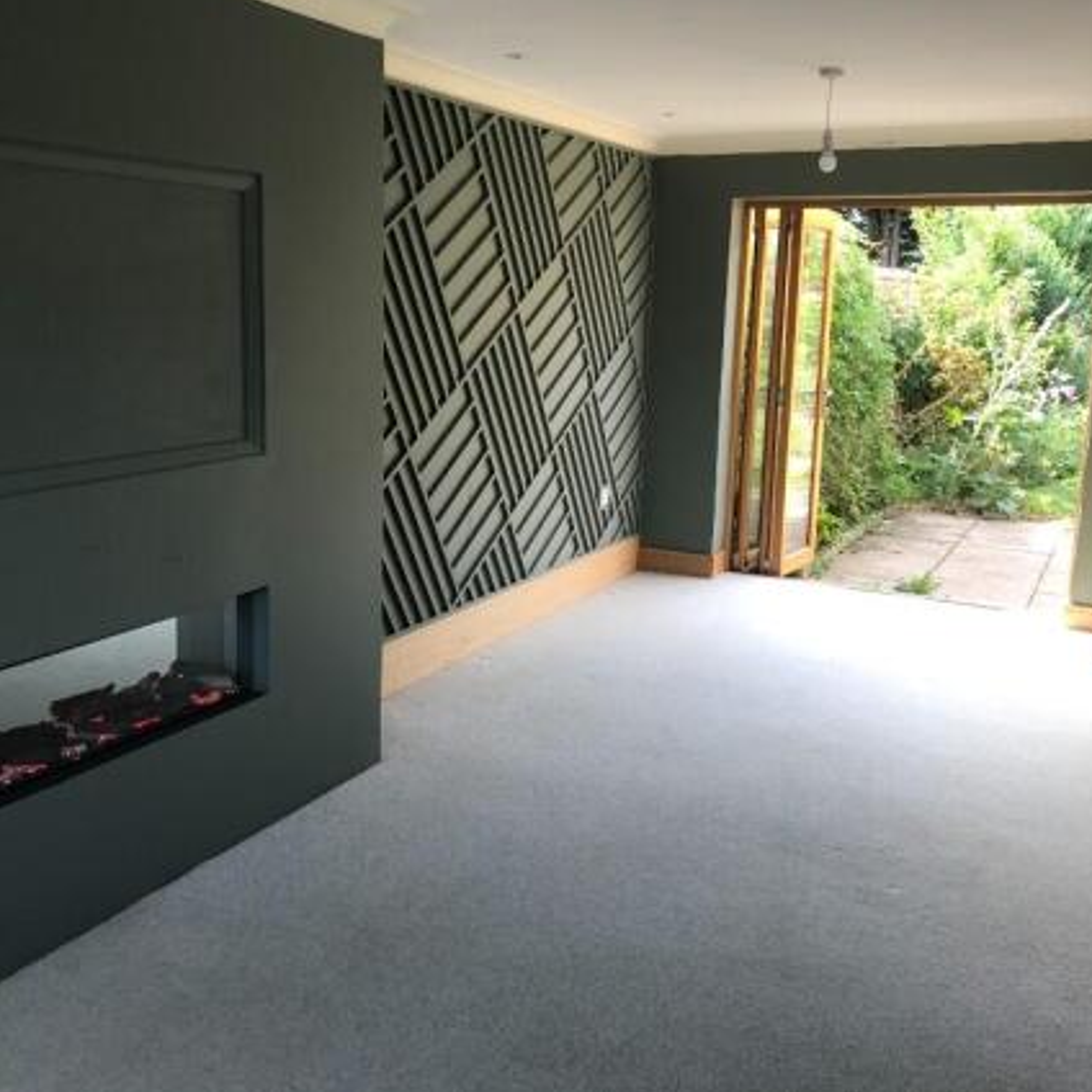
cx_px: 501
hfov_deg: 48.4
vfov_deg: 48.4
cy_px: 540
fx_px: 1213
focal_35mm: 34
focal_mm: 3.99
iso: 20
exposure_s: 1/128
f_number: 1.8
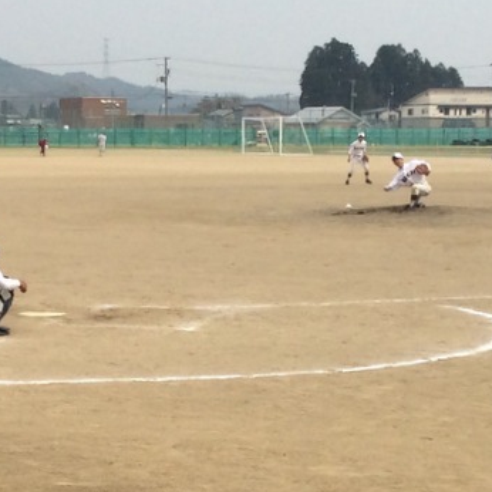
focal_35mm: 72
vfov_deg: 24.0
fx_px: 1158
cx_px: 142
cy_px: 214
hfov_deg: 23.8
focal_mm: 3.3
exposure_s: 1/2045
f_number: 2.4
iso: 32
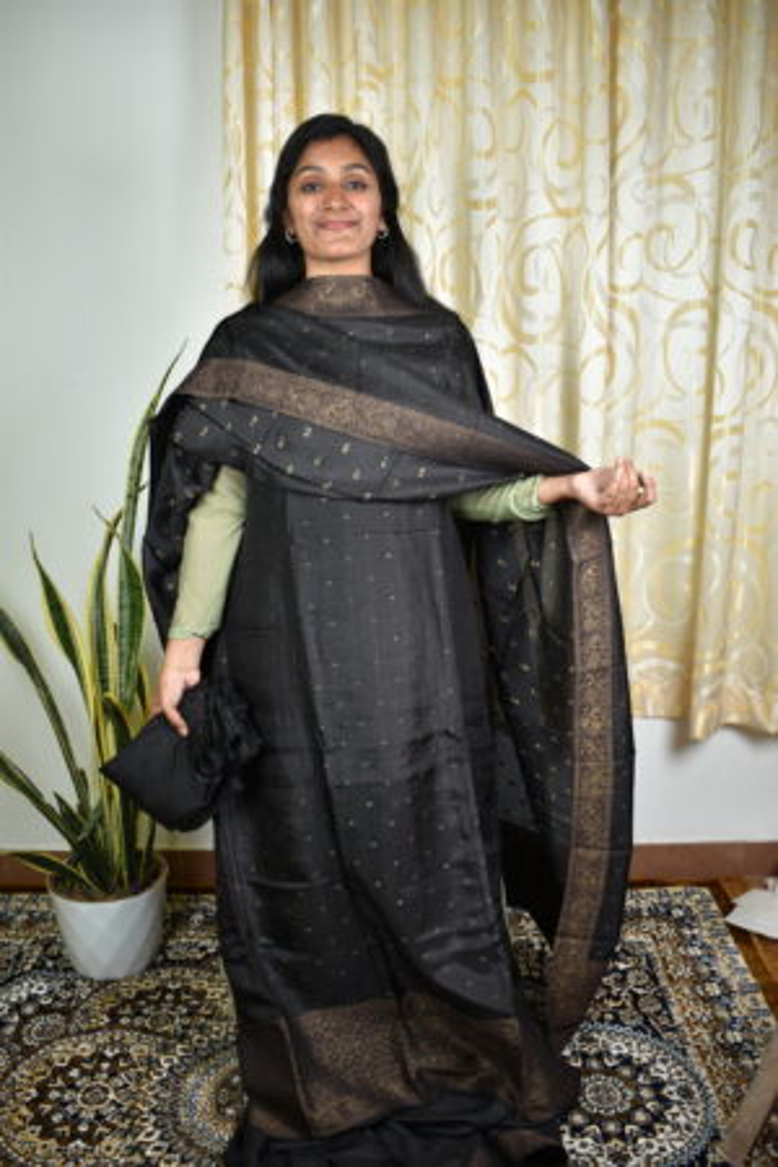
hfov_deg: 40.0
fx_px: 1070
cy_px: 584
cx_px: 389
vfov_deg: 57.2
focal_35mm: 33
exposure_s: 1/40
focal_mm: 22
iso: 200
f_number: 4
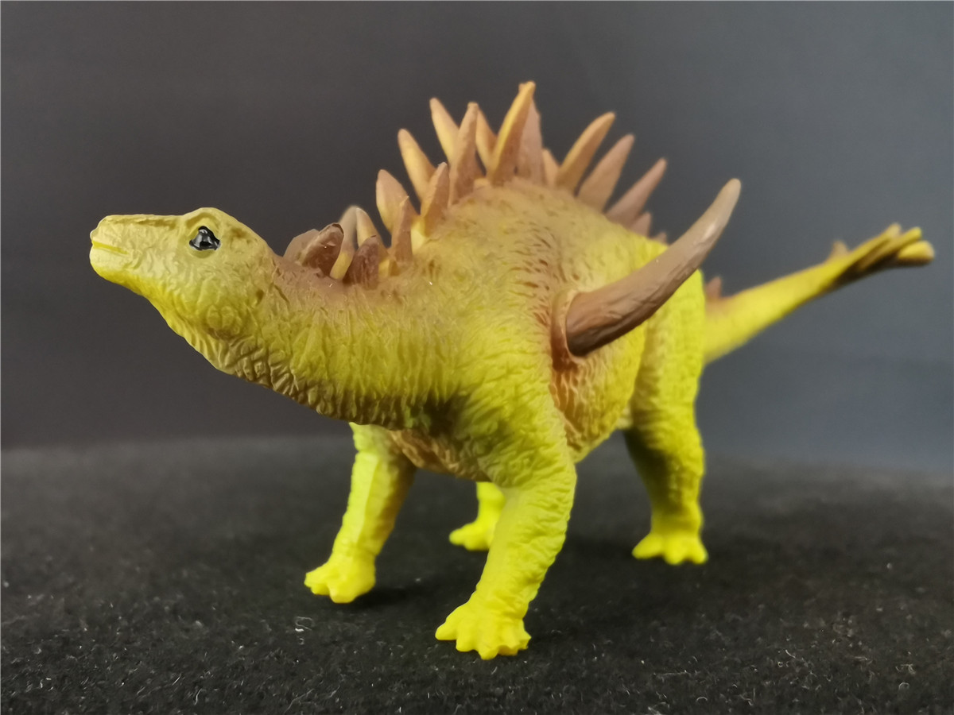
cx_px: 477
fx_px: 717
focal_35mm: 26
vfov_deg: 53.1
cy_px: 358
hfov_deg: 67.3
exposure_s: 1/33.3
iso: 800
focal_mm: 2.26
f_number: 2.2
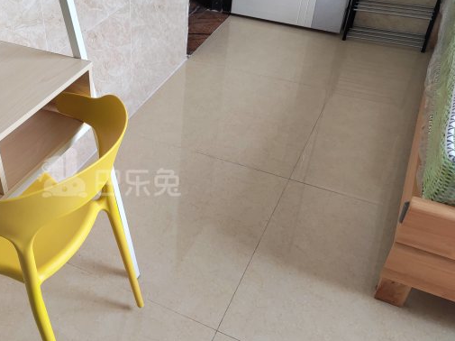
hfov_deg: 29.3
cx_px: 109
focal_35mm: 65
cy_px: 173
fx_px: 854
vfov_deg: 22.6
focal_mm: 5.59
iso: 69
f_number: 1.88
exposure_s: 1/100
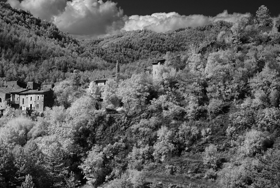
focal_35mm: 158
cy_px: 51
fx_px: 1230
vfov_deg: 8.7
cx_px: 97
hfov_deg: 13.0
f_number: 8
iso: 100
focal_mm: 70
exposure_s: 1/180
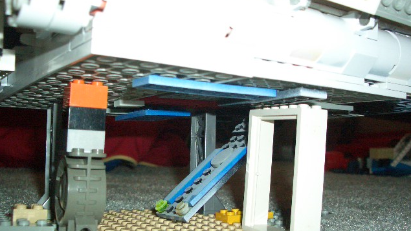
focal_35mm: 45
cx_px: 205
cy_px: 115
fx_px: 490
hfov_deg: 45.5
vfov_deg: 26.5
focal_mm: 6.8
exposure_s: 1/60
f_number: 2.8
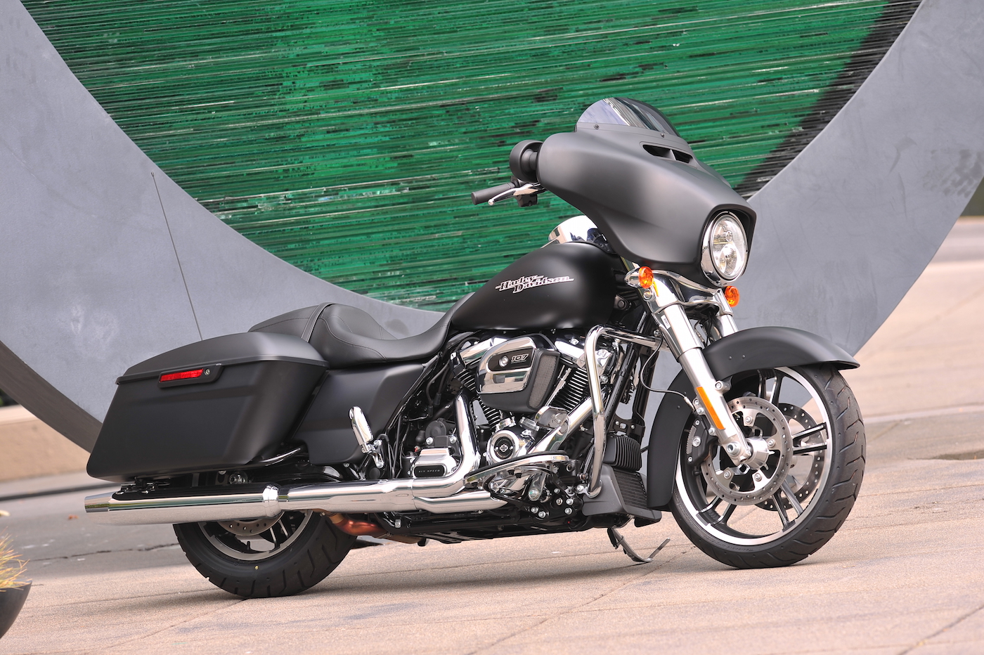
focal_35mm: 300
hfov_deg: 6.9
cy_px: 328
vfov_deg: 4.6
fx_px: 8196
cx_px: 492
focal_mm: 300
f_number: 6.3
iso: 100
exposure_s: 1/100
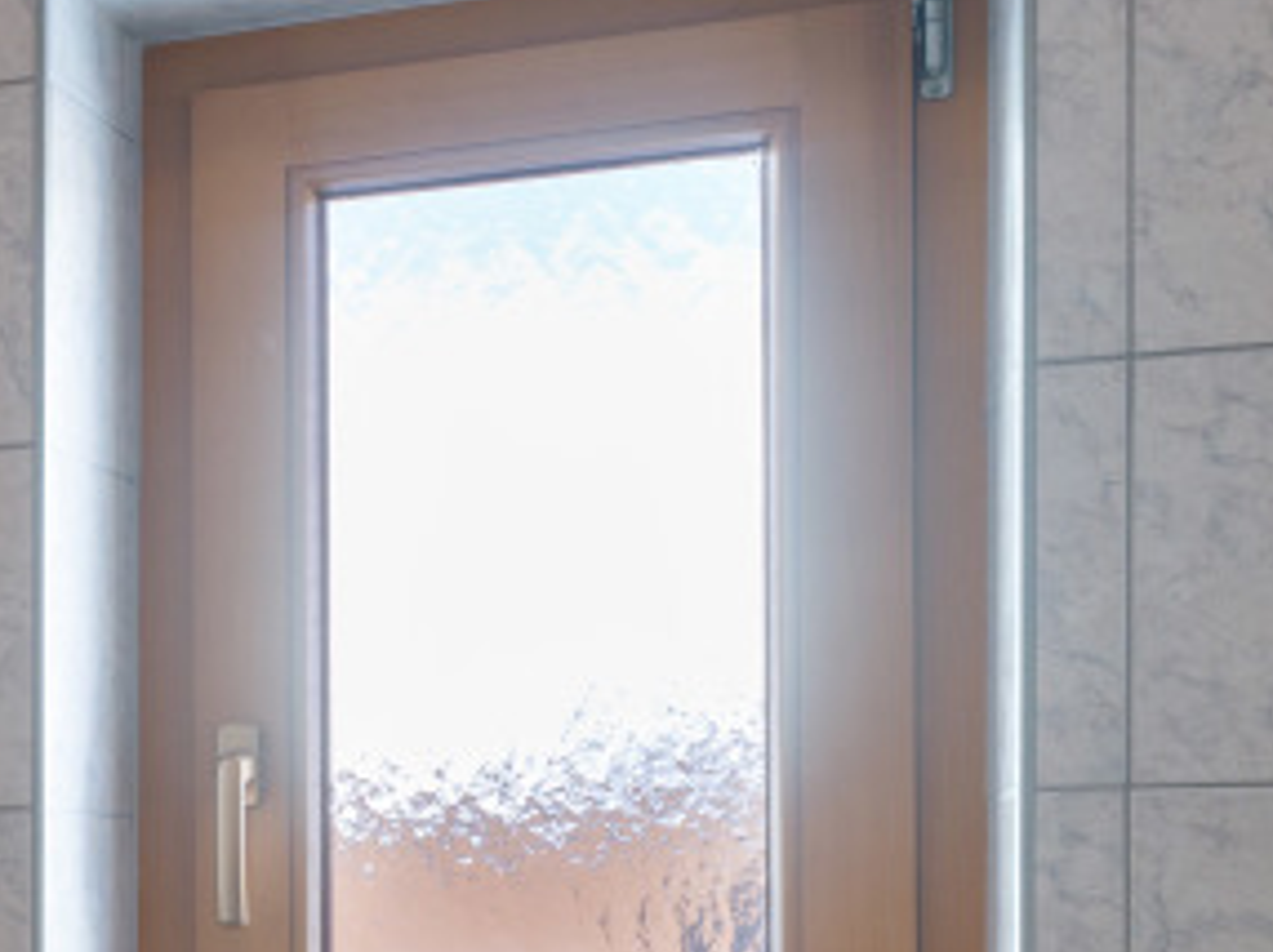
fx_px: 3087
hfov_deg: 17.0
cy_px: 970
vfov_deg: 17.1
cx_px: -1300
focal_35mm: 84
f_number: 8
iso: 400
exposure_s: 1/15
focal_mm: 21
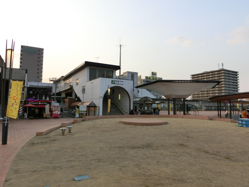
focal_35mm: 25
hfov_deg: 69.4
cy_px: 94
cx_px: 124
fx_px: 180
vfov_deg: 54.9
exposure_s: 1/160
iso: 80
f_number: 3.5
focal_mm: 4.5
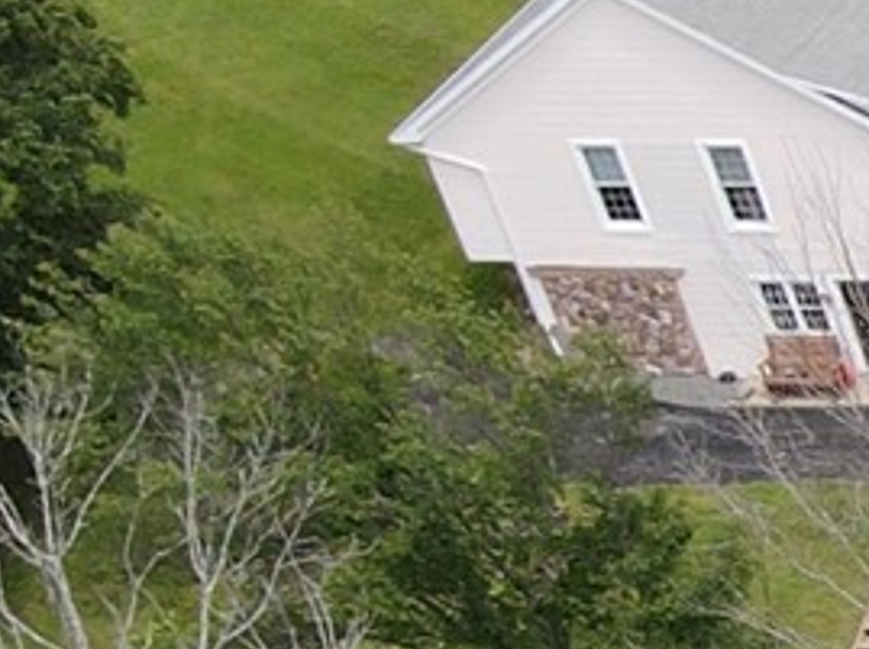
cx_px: 3279
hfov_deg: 7.8
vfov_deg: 7.6
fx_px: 4588
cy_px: 1537
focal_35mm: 183
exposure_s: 1/400
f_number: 2.8
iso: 100
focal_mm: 4.5
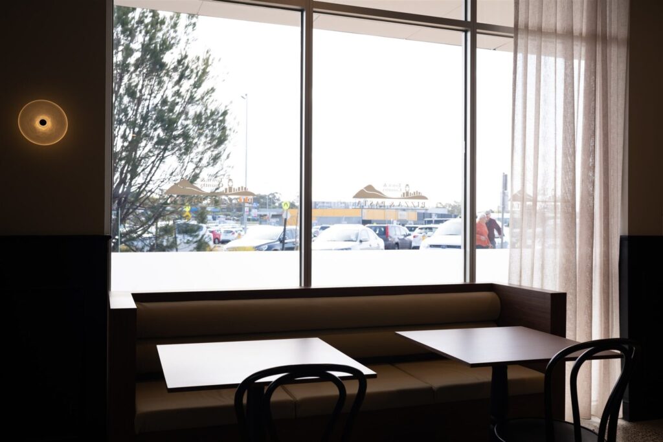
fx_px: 645
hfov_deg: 54.4
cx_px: 332
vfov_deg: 37.9
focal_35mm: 35
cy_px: 221
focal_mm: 35
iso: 100
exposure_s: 1/60
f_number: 5.6
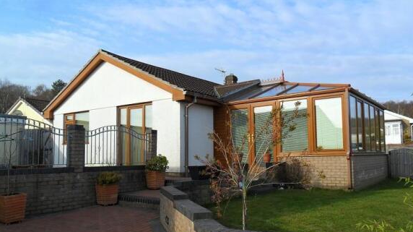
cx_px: 208
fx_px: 328
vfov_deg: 38.8
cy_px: 134
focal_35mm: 30
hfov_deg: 64.3
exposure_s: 1/750
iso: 100
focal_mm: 4.9
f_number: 3.5
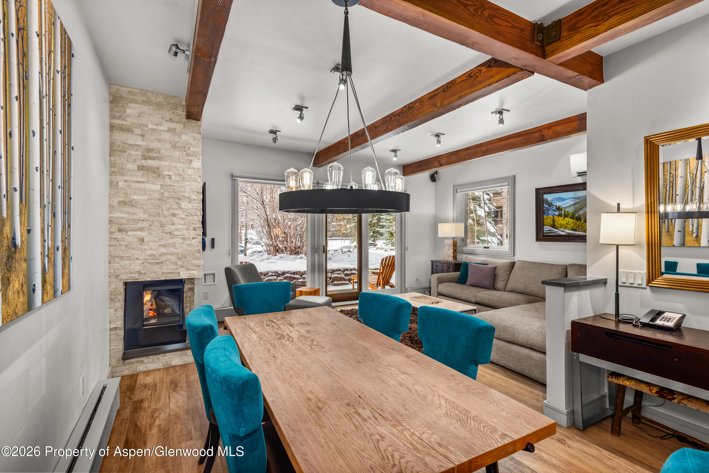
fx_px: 335
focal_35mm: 17
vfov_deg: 70.5
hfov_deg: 93.3
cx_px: 354
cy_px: 236
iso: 400
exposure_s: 1/5
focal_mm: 17
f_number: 10
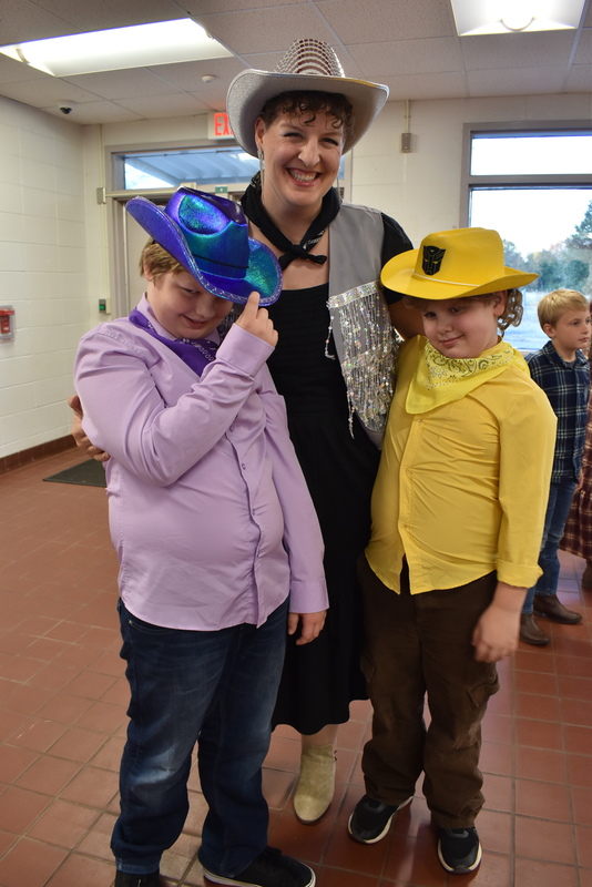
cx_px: 296
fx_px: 665
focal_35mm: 27
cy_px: 444
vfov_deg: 67.4
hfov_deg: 48.0
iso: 720
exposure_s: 1/30
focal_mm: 18
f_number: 7.1
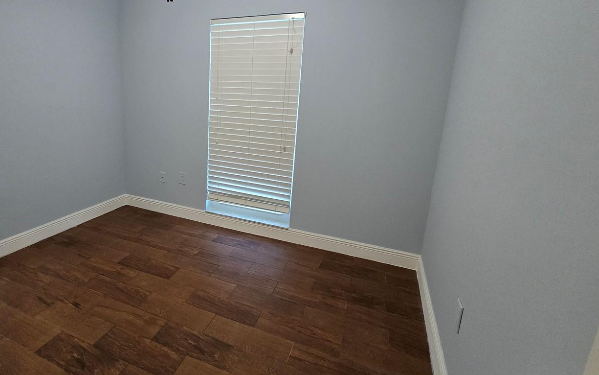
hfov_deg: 89.1
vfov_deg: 64.8
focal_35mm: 18
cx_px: 222
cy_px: 165
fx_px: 294
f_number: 2.2
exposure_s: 1/60
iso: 640
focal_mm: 2.2
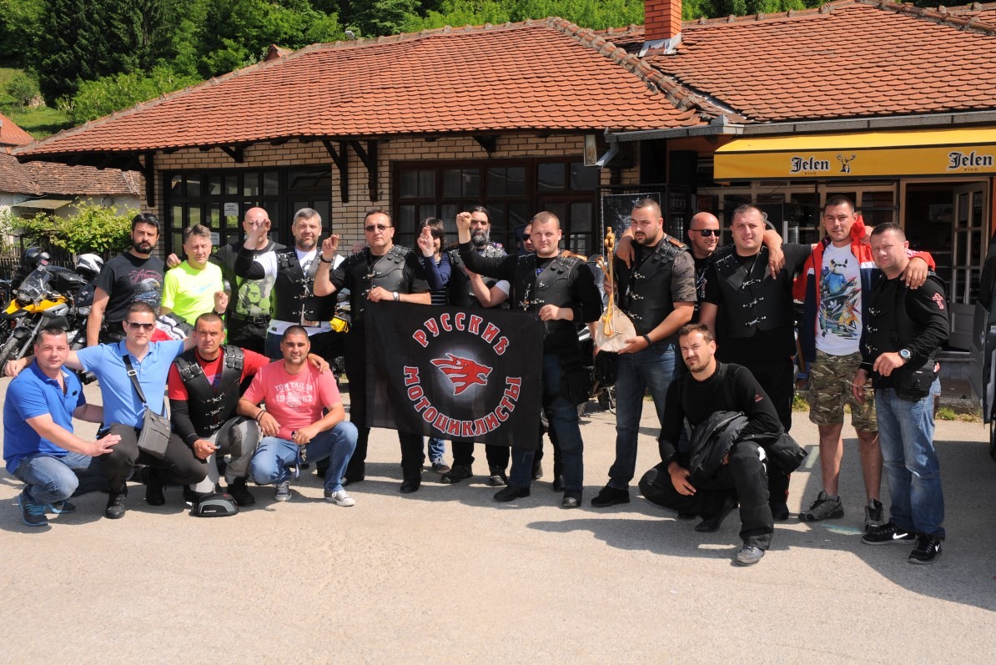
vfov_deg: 35.5
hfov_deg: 51.3
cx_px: 498
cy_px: 332
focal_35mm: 38
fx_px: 1038
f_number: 8
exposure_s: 1/250
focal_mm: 25
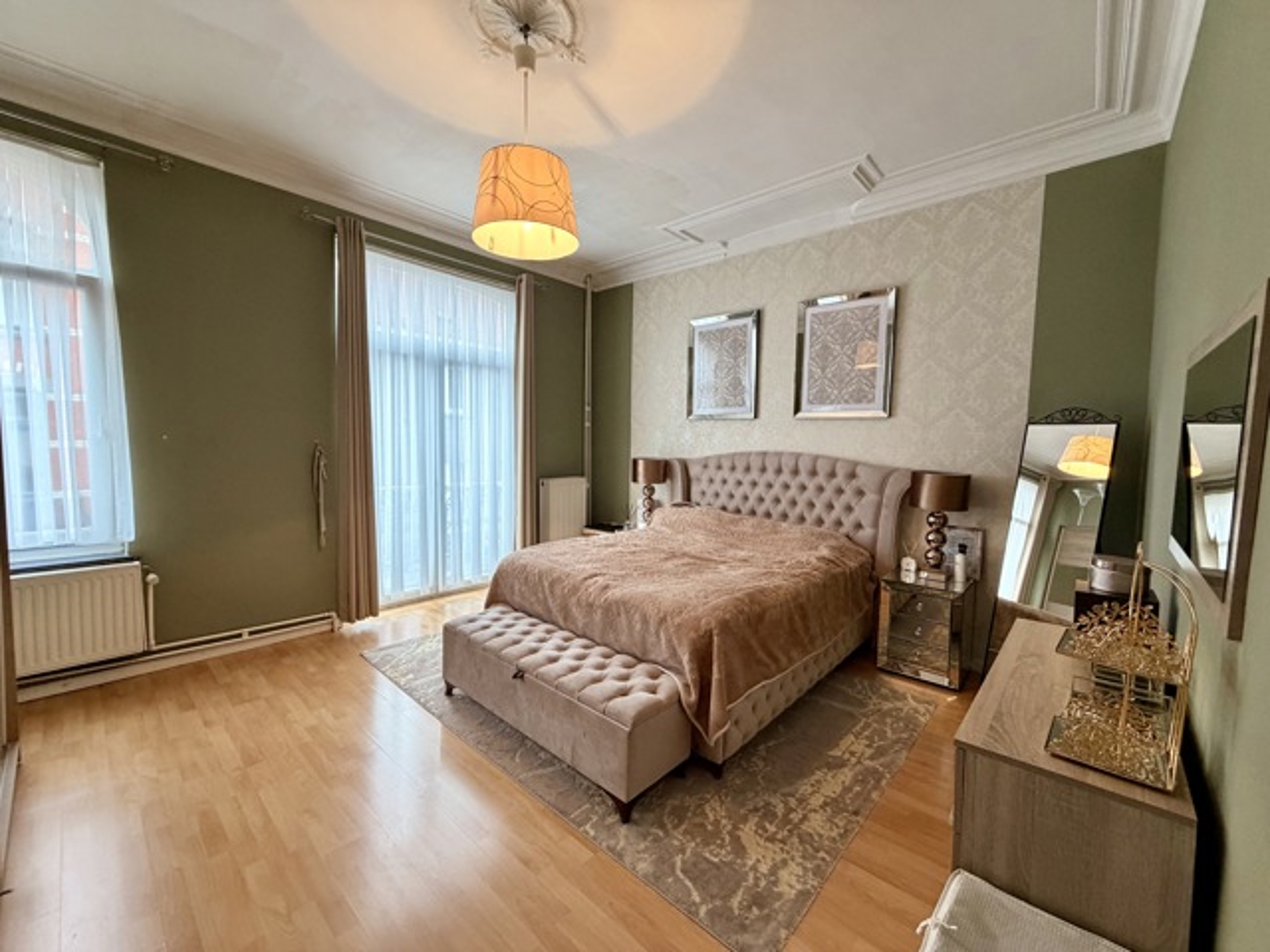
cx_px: 635
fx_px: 514
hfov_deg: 102.1
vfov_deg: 85.7
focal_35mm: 14
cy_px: 476
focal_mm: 2.22
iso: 250
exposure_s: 1/100
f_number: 2.2
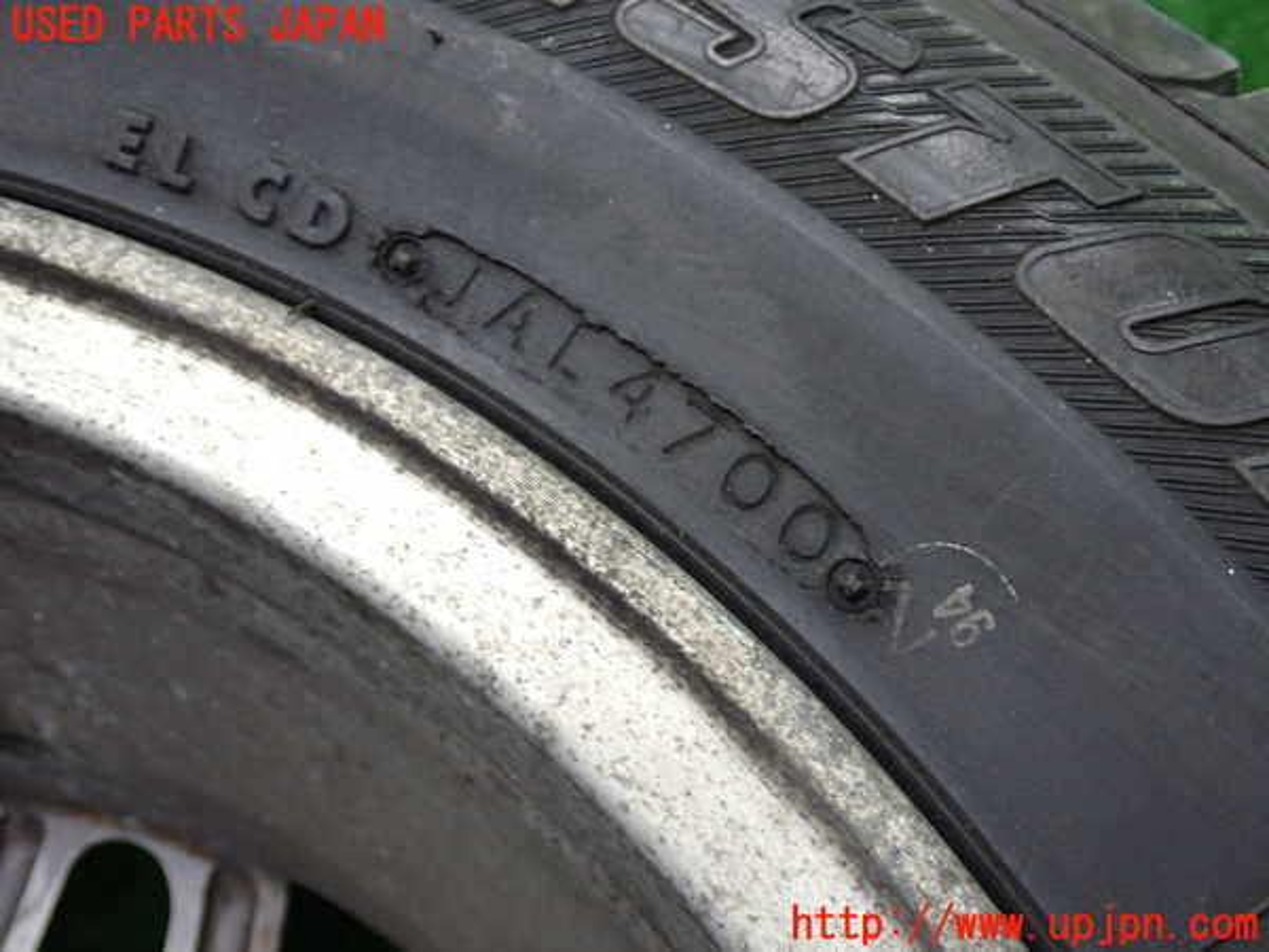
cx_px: 634
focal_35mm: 44
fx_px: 1613
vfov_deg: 32.9
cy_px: 476
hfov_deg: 42.9
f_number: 2.9
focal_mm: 7.84
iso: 320
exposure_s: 1/40
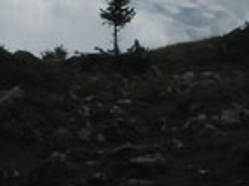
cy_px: -30
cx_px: -28
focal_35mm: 233
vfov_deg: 6.3
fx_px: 1675
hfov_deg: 8.4
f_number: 9.9
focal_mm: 13.2
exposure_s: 1/346
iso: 80
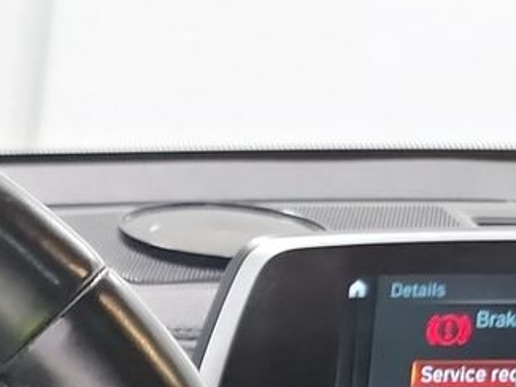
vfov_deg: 11.3
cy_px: 798
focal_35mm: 118
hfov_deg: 14.0
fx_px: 1760
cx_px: -530
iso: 771
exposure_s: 1/19
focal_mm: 6.7
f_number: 1.8
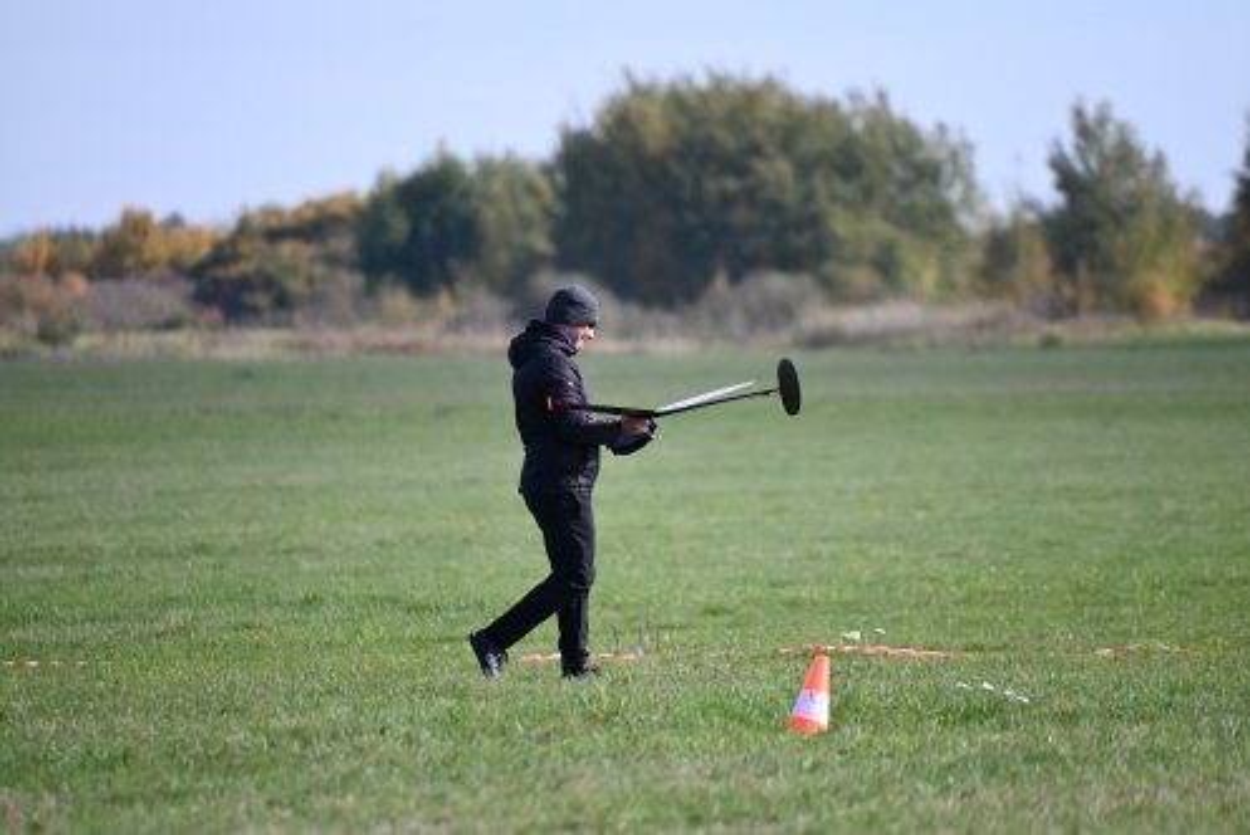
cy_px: 418
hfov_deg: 5.2
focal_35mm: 400
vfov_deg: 3.4
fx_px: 13896
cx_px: 625
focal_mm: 400
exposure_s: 1/1600
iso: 800
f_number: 6.3
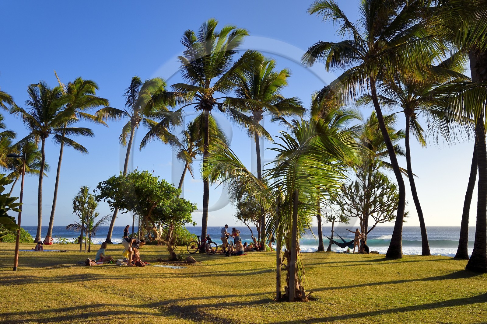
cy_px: 162
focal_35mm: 32
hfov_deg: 58.7
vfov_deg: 41.1
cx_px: 244
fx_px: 433
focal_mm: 32
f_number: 14
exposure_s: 1/250
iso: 200
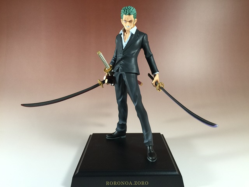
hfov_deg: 61.7
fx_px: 209
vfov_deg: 48.2
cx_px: 124
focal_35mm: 29
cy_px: 94
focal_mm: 4.15
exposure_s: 1/33
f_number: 2.2
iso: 40
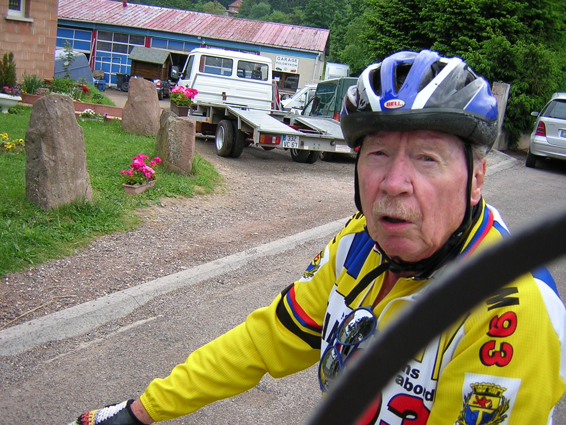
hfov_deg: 51.4
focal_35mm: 36
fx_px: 589
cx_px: 283
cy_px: 212
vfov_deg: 39.7
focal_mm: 4.7
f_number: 2.6
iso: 100
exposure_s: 1/355
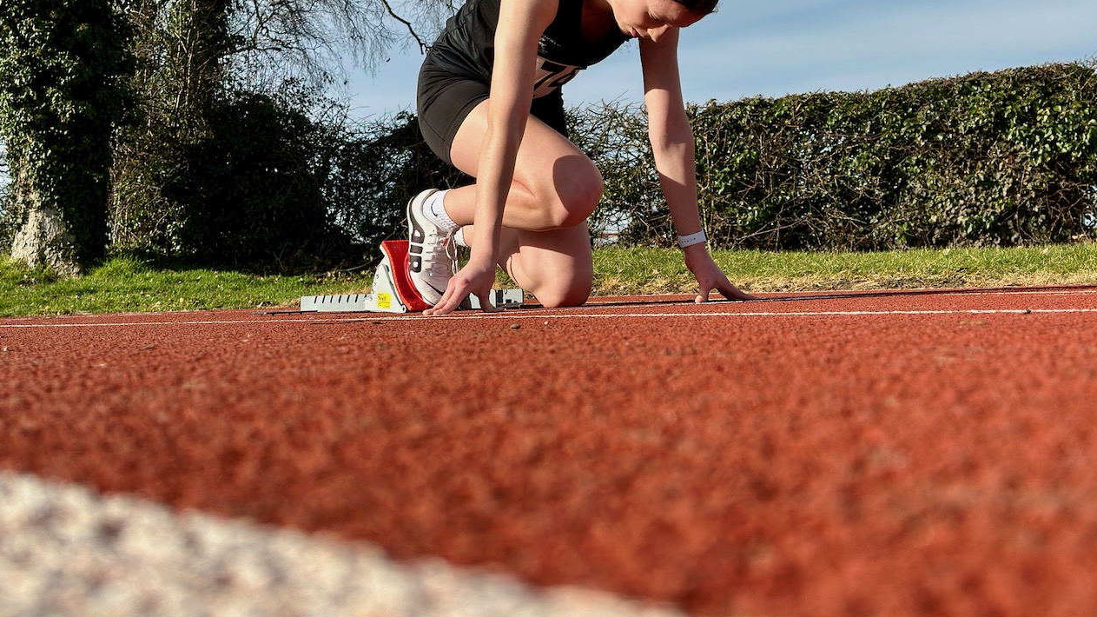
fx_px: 1541
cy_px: 203
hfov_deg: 39.2
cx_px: 551
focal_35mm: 53
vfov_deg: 22.5
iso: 100
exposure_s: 1/4785
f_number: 1.78
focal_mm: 6.86
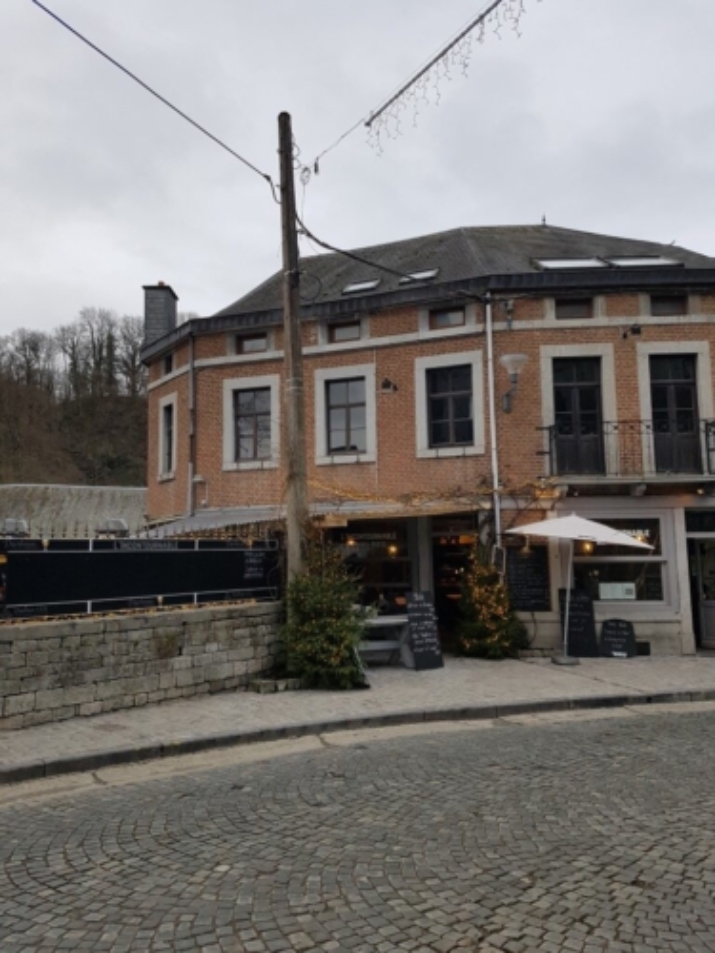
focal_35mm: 26
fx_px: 716
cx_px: 358
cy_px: 476
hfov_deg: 53.1
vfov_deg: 67.3
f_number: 1.7
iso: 50
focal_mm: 4.2
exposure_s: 1/150
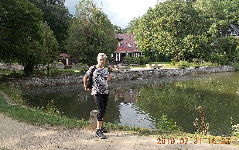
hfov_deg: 66.5
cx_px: 121
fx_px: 182
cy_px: 71
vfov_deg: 44.5
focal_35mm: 28
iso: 80
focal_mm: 4.6
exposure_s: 1/250
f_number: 3.2
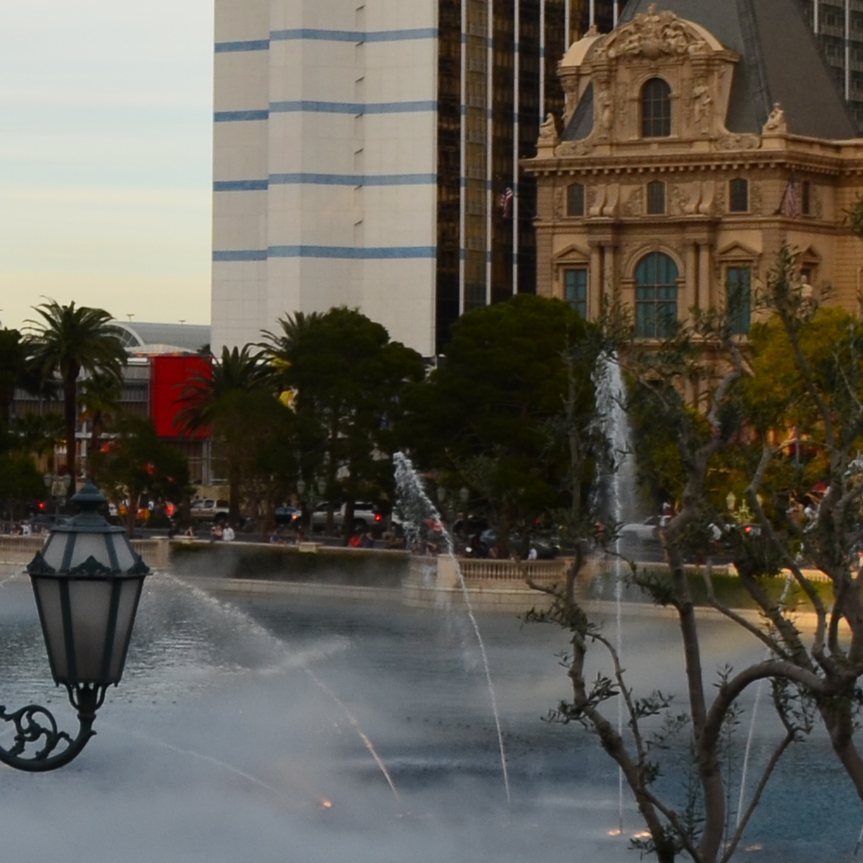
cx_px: -383
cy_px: 290
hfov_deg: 14.5
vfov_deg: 15.4
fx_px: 3187
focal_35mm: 113
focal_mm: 18
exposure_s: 1/80
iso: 200
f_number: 10
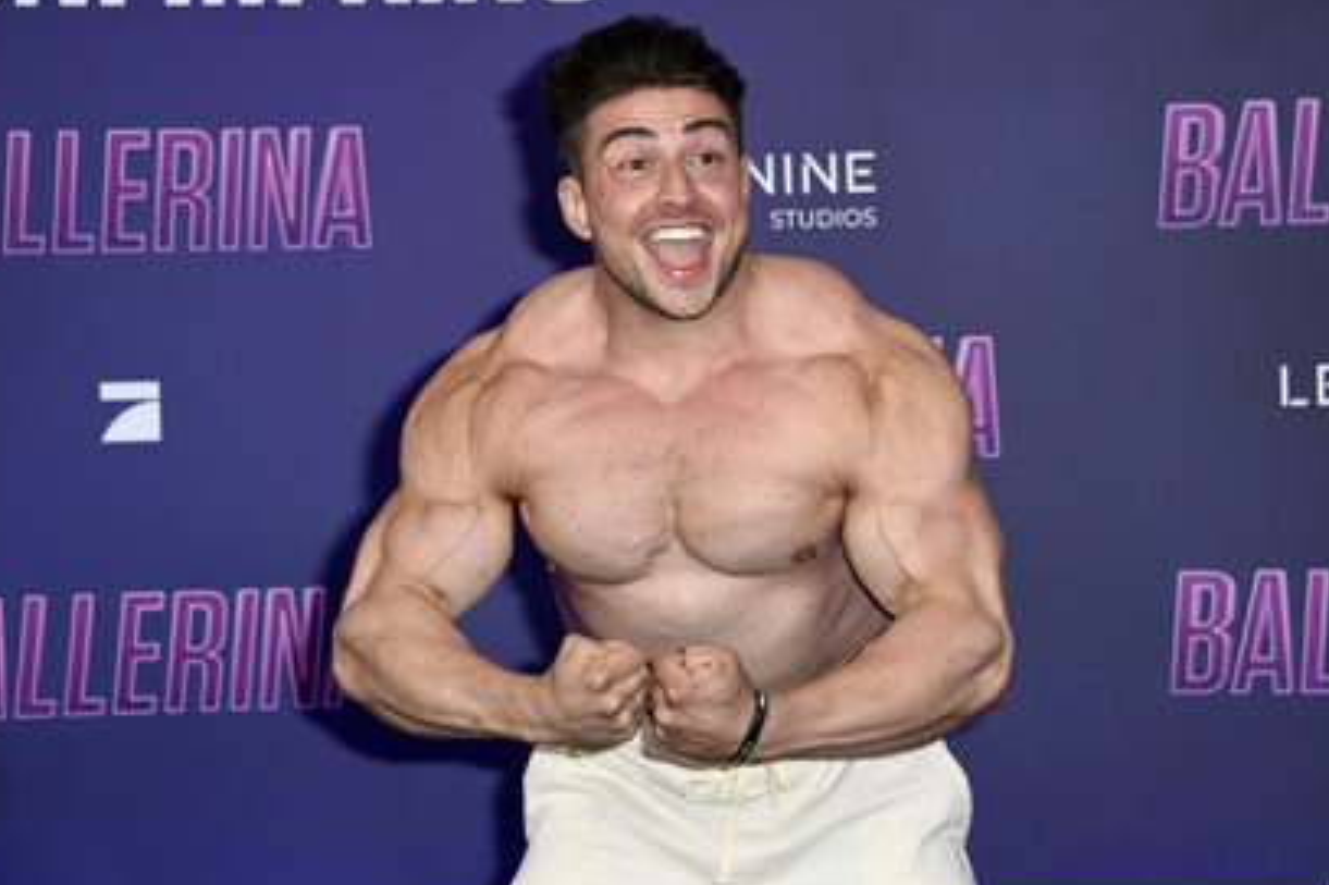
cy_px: 421
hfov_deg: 20.0
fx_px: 3764
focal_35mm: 102
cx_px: 691
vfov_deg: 13.4
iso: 320
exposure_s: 1/250
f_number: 5.6
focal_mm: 92
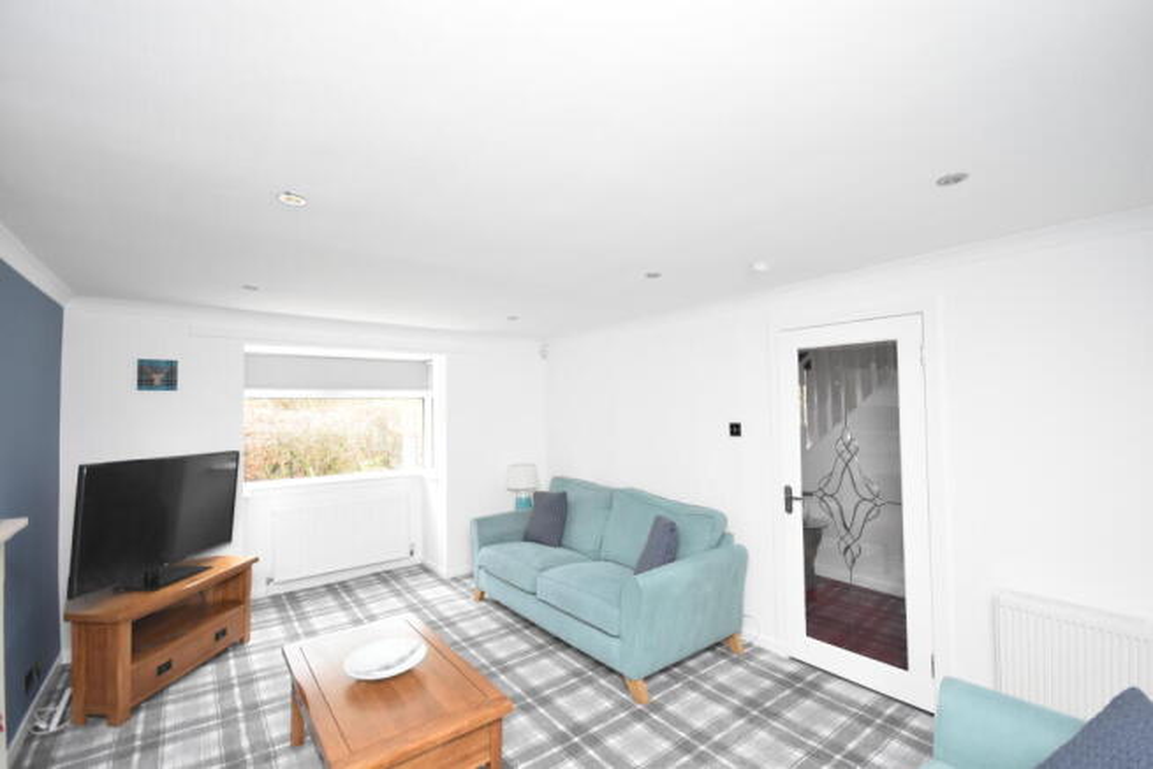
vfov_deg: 77.4
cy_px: 384
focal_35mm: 15
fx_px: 480
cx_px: 576
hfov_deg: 100.4
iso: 2200
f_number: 4
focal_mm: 10
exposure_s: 1/60
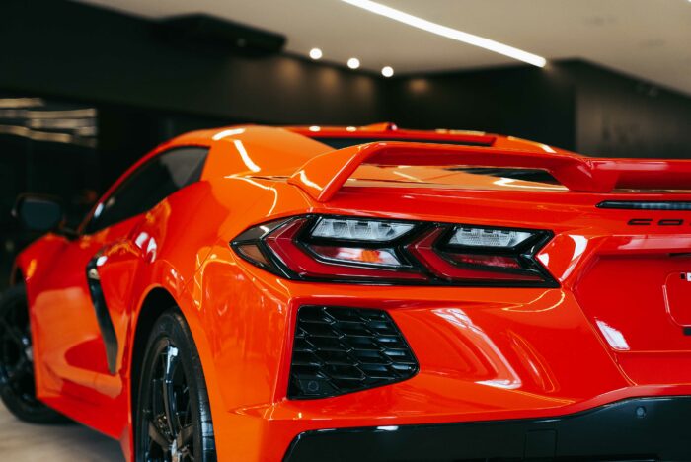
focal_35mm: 60
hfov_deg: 33.4
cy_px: 231
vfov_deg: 22.7
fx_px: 1153
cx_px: 346
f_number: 2.8
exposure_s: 1/125
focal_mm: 60
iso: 1250
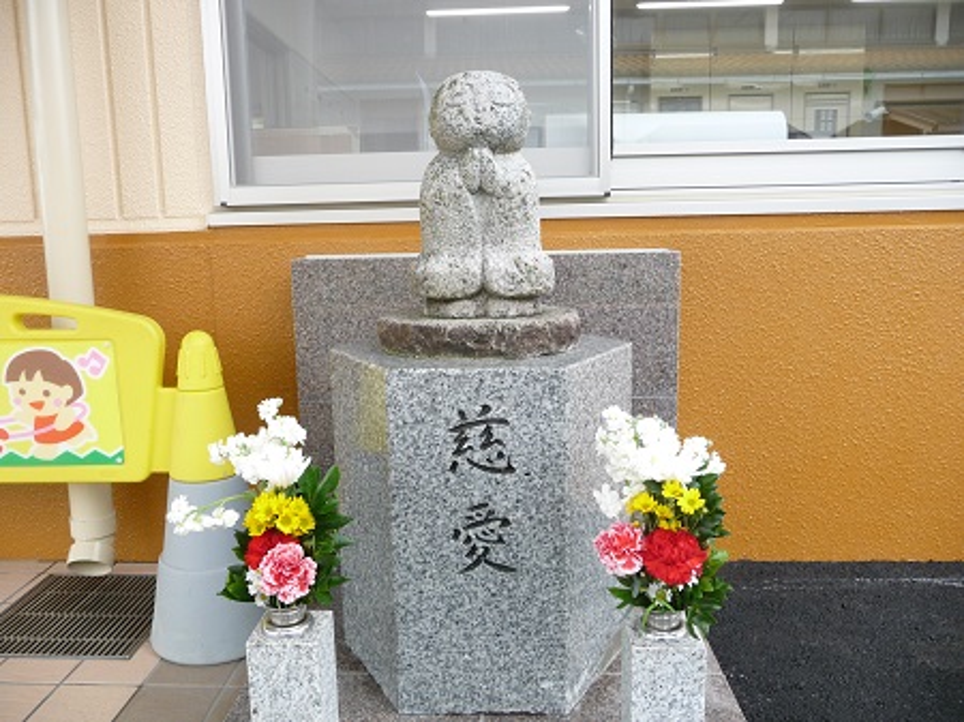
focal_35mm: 28
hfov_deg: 63.5
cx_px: 482
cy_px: 361
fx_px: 779
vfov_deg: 49.7
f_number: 3.3
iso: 100
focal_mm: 4.7
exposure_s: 1/100
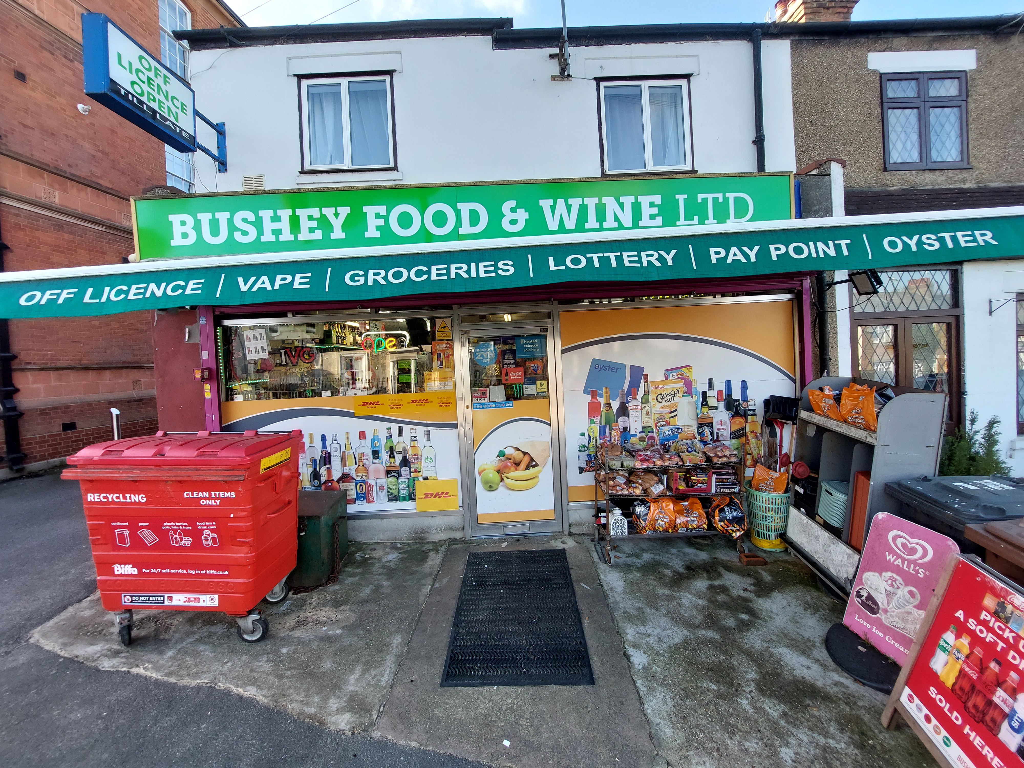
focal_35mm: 13
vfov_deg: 89.9
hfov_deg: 106.2
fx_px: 385
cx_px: 512
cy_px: 384
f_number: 2.2
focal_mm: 1.74
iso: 50
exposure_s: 1/167
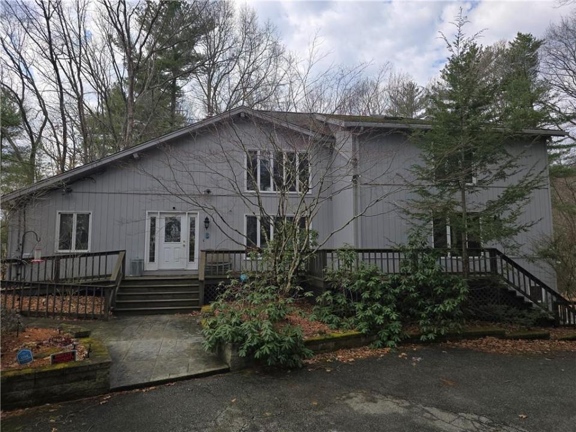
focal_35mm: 23
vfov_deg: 58.9
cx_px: 288
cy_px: 216
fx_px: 383
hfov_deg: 73.9
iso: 12
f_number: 1.7
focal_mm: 6.3
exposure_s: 1/504
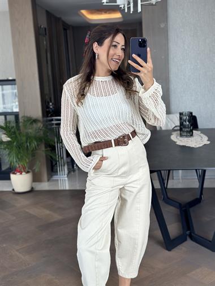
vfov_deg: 39.6
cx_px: 108
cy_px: 143
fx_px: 397
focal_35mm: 48
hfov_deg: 30.3
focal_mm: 6.86
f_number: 1.78
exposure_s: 1/121
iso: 80
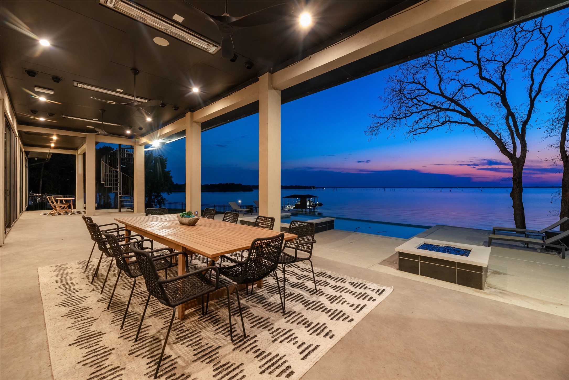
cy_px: 190
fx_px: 221
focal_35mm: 14
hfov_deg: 104.2
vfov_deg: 81.2
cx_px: 284
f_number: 8
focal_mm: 14
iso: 1000
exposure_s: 1/2
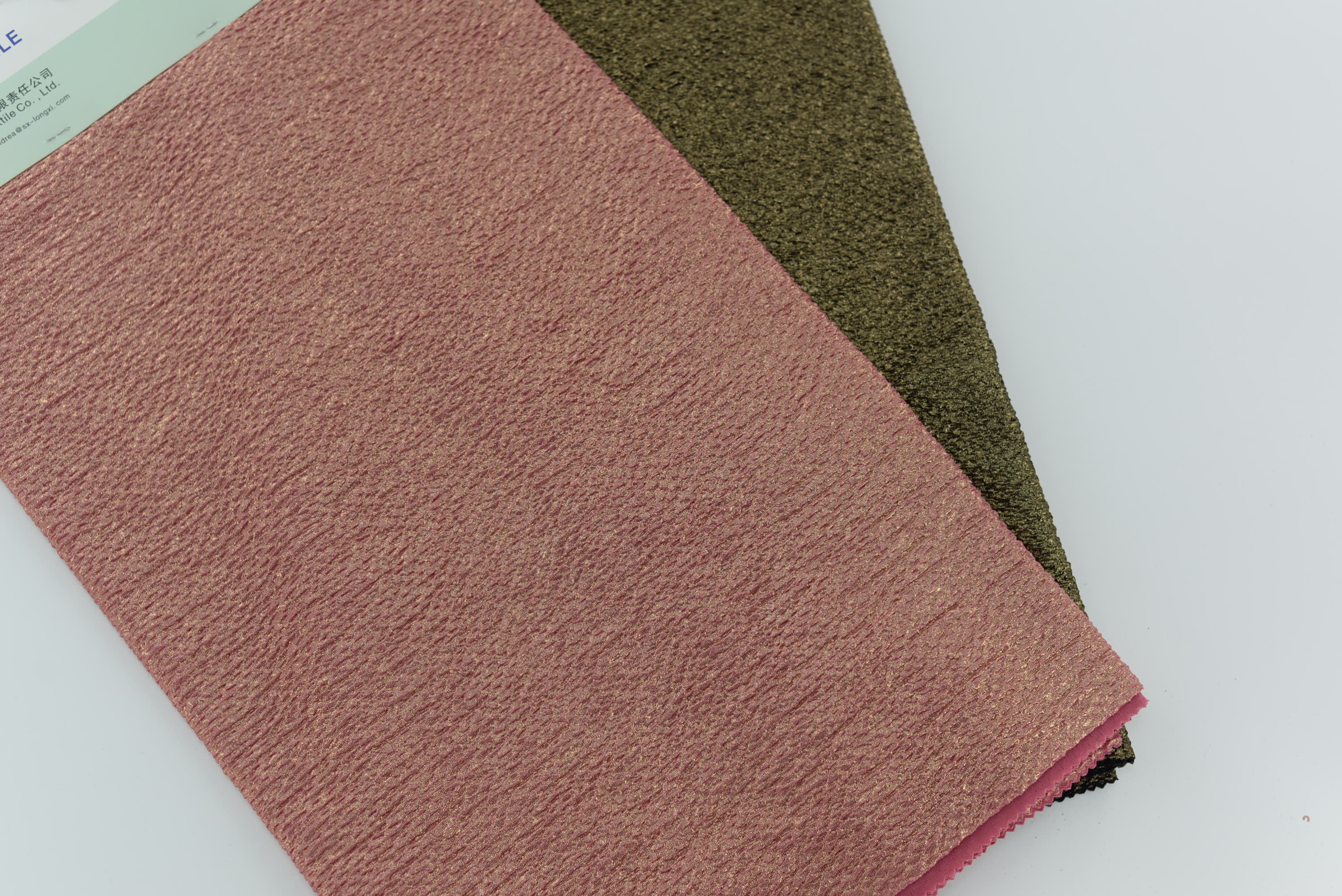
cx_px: 671
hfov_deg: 39.6
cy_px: 448
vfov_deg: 27.0
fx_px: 1865
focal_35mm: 50
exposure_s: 1/200
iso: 100
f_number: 4
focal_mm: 50
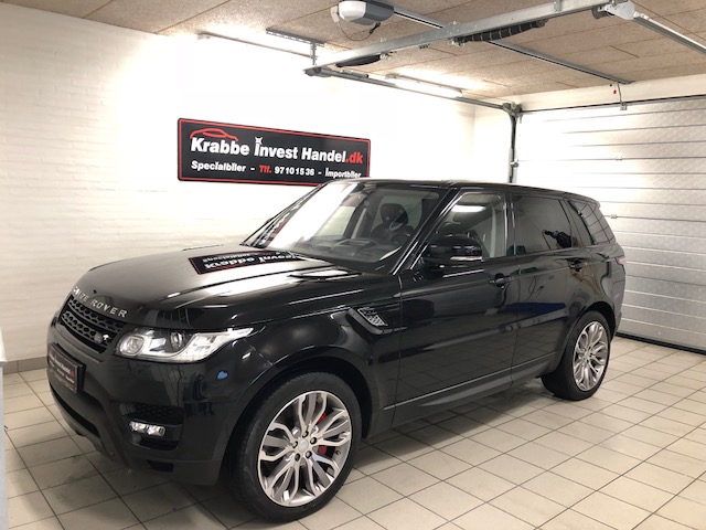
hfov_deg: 63.4
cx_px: 353
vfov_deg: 49.7
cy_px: 265
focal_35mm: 28
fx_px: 571
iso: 80
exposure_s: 1/17
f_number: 1.8
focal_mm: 3.99
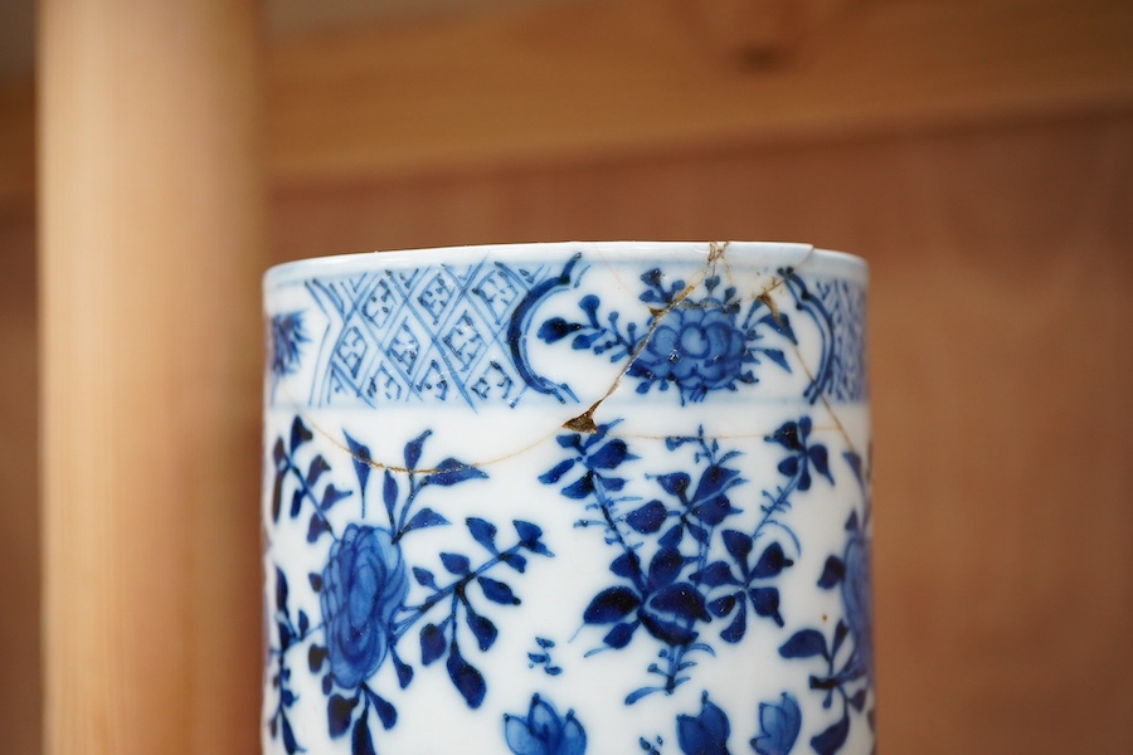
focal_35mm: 45
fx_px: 1416
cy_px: 378
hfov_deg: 43.6
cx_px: 566
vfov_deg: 29.9
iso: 1250
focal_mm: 30
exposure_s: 1/125
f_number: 7.1
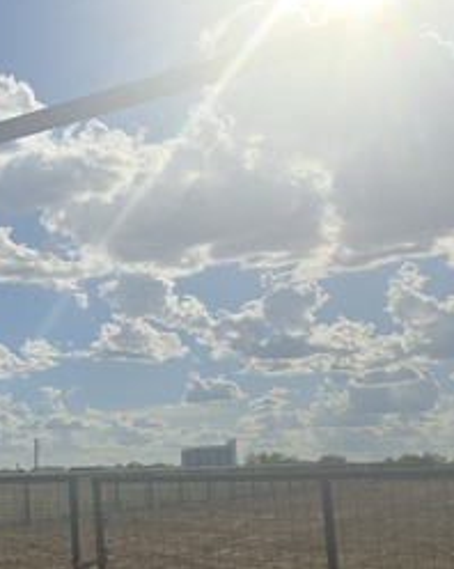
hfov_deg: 21.6
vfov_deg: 32.2
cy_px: 390
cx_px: -241
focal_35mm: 58
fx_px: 975
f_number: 1.8
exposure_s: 1/17091
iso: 25
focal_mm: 5.4
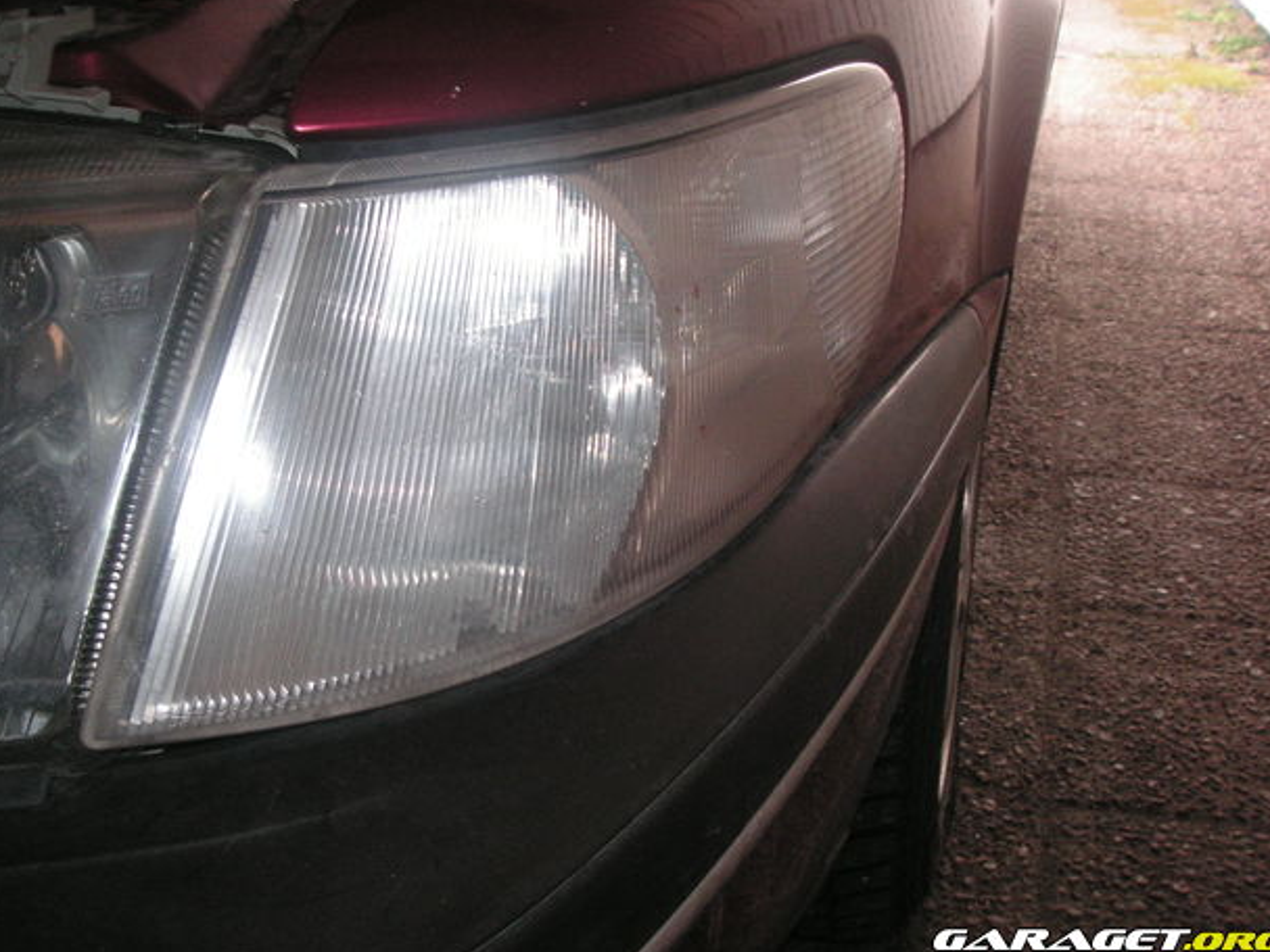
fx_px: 1468
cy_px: 459
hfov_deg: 46.8
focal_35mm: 40
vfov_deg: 36.0
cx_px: 622
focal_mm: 6.3
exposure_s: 1/45
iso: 160
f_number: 3.3
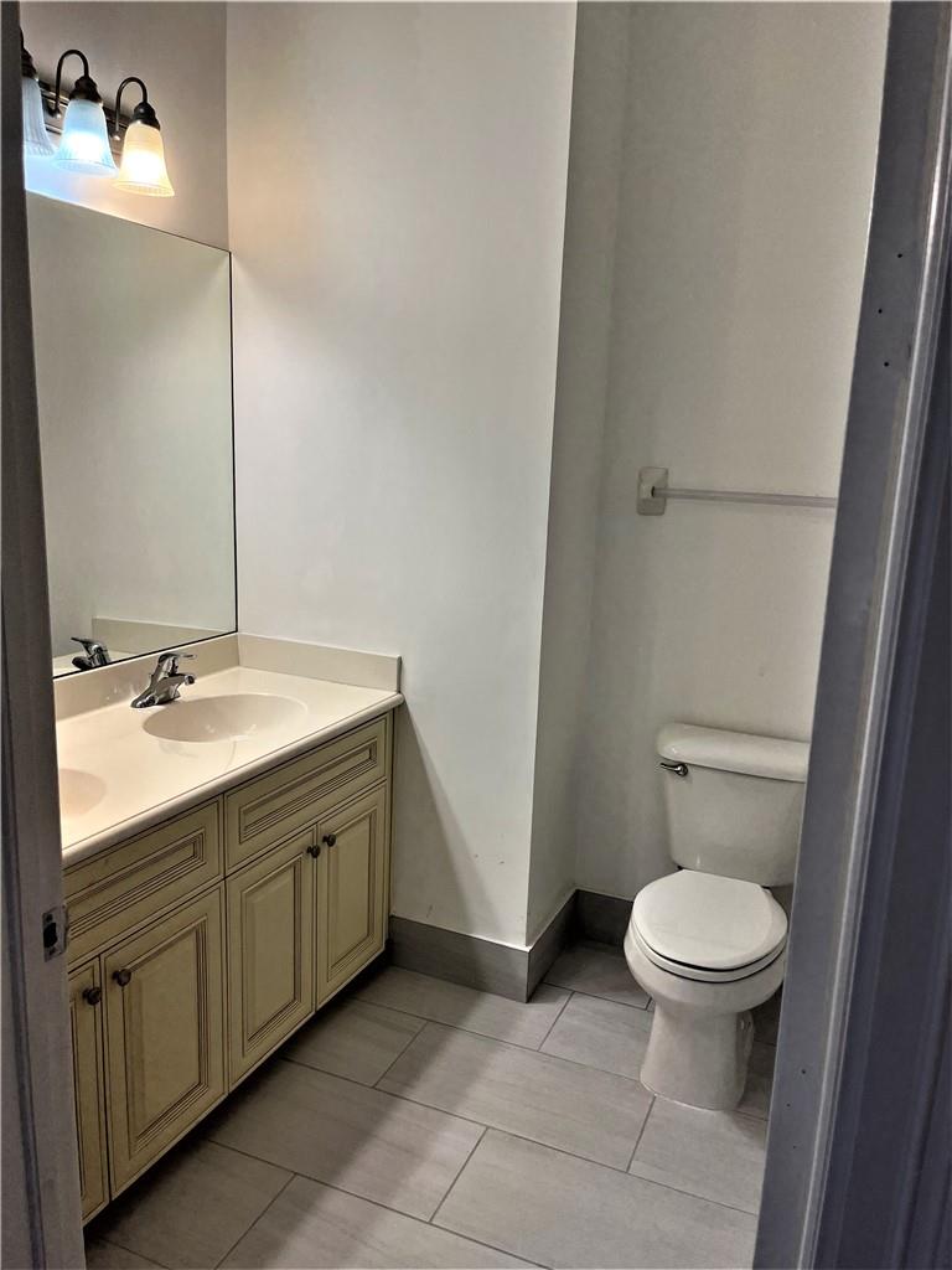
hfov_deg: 53.1
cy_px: 635
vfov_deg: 67.3
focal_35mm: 26
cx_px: 476
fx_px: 953
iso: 64
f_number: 1.6
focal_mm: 5.1
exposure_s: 1/152
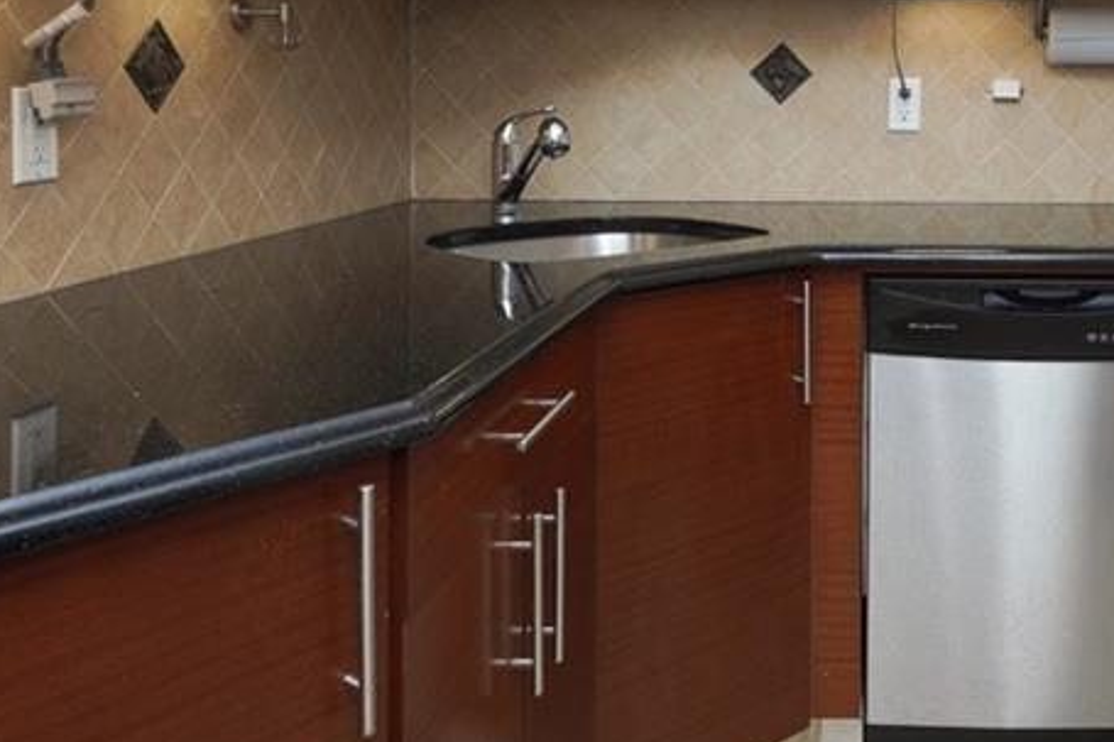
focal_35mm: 37
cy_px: 42
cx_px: 925
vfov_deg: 33.4
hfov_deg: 48.2
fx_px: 1148
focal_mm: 11
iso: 200
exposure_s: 1/160
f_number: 4
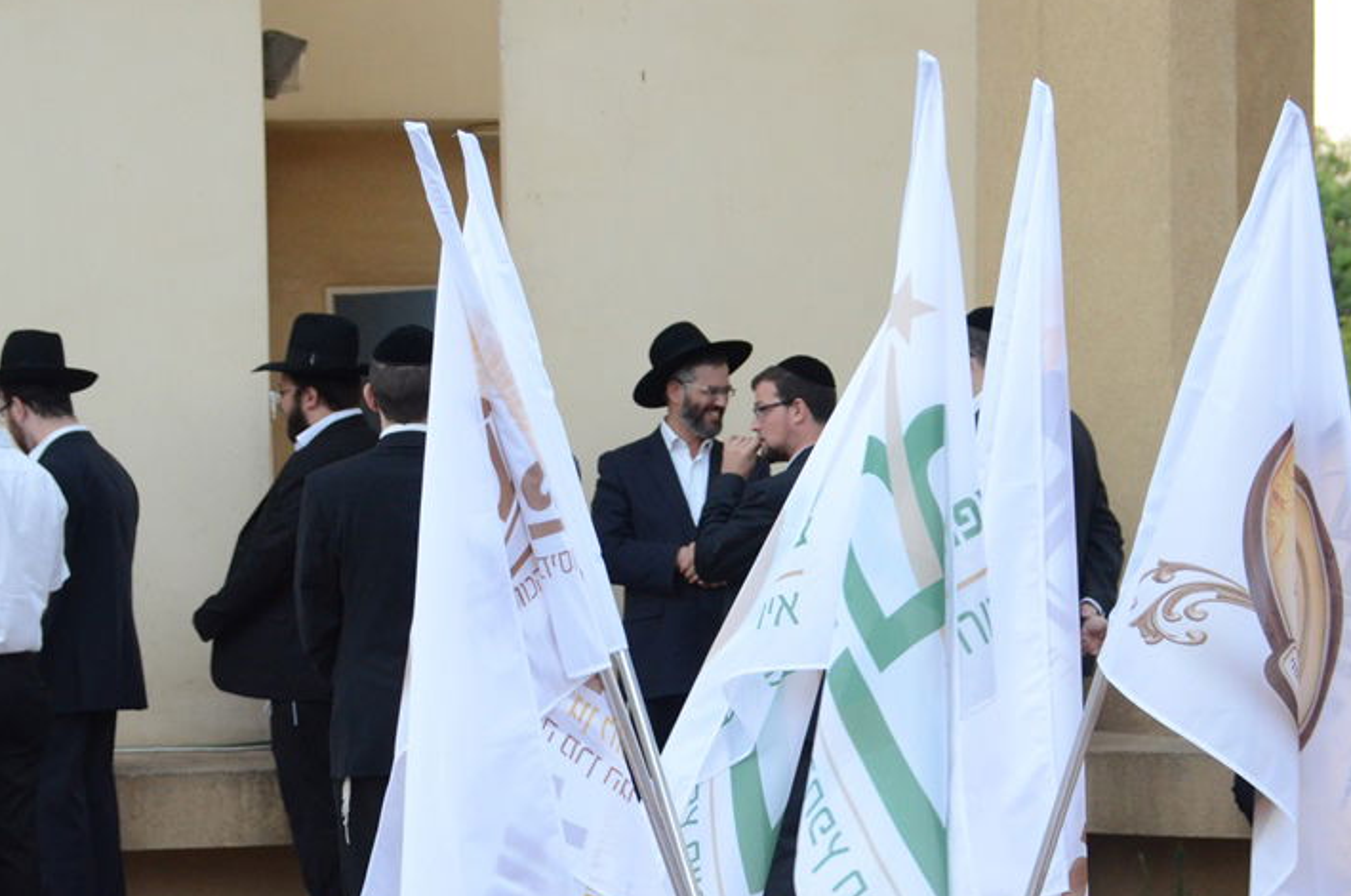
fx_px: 5271
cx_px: 696
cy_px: 620
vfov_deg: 9.7
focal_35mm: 141
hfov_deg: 14.6
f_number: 5.6
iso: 2000
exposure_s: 1/100
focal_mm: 65
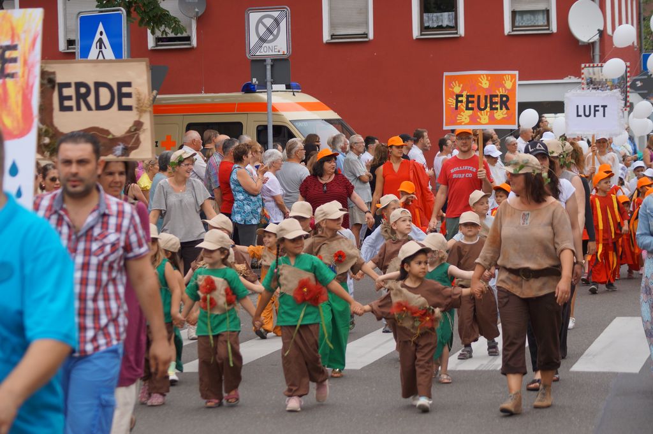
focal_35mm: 112
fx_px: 2039
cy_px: 217
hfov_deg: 18.2
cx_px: 326
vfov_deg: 12.2
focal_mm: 75
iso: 100
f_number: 4.5
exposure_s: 1/250
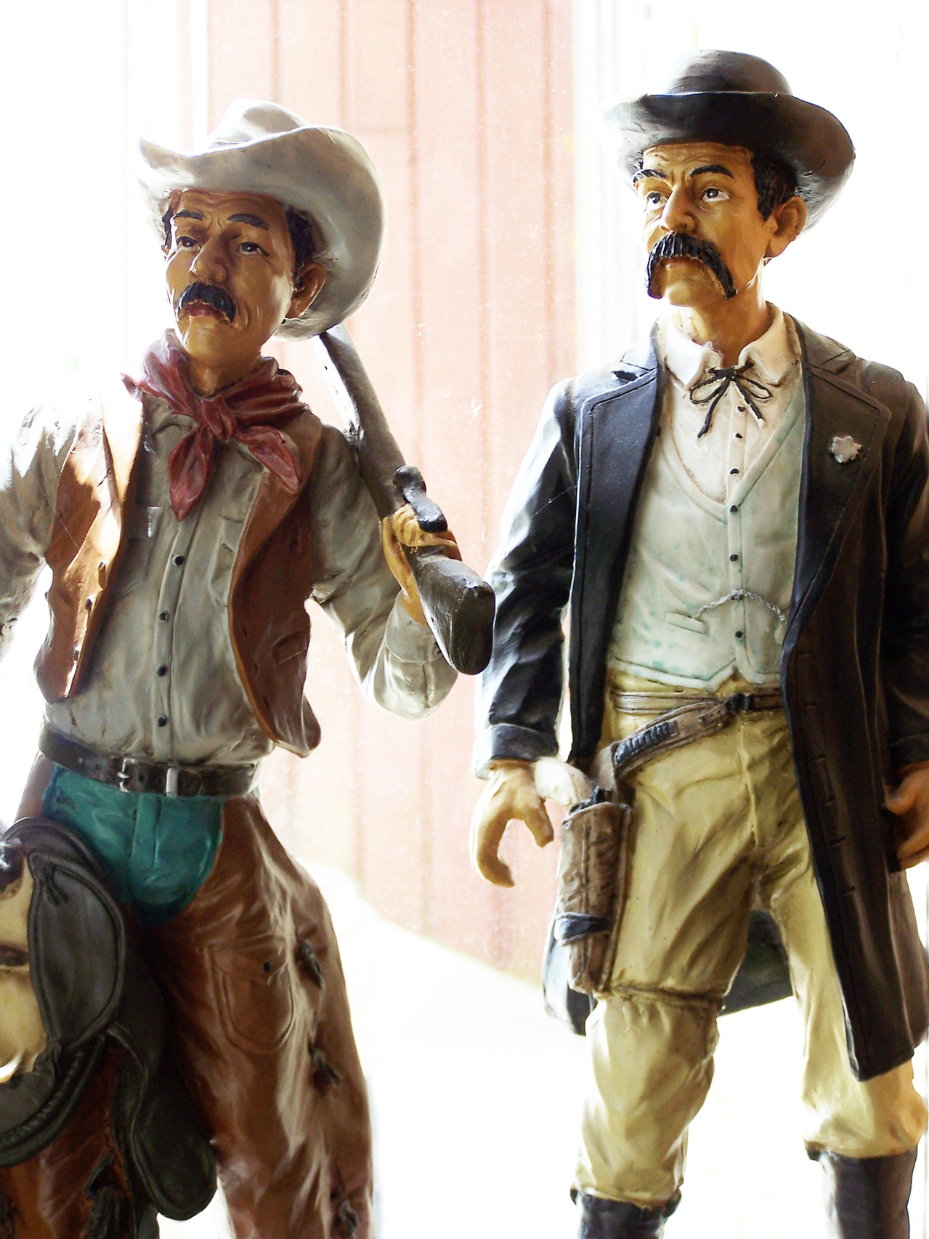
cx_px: 464
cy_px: 620
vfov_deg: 20.9
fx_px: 3363
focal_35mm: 94
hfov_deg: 15.7
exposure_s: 1/60
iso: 80
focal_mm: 15.6
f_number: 3.2
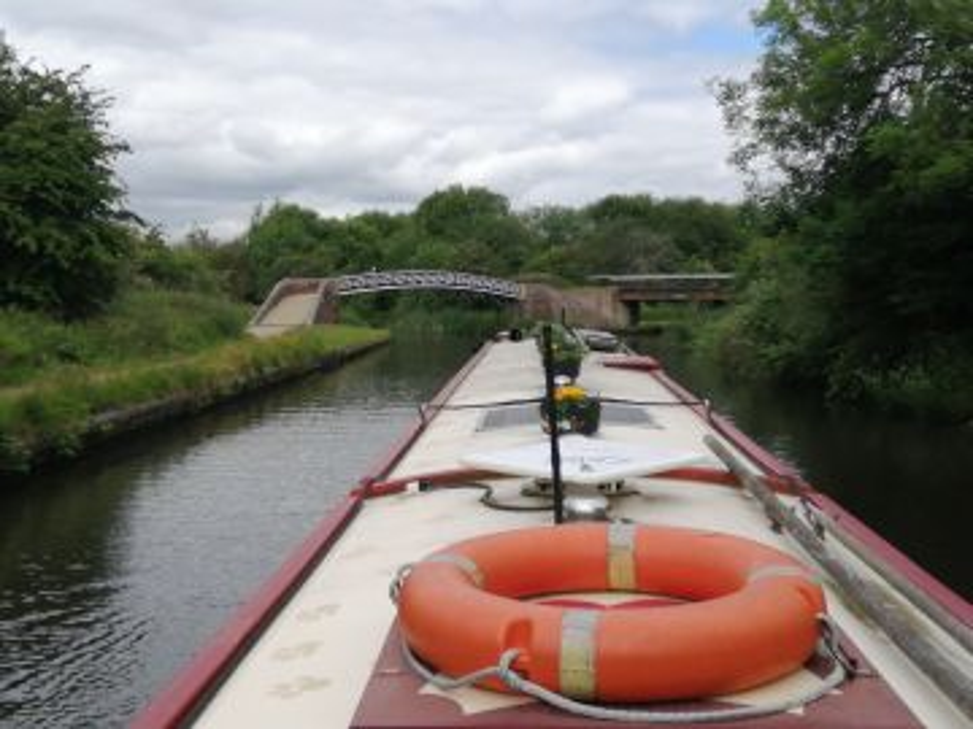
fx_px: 1124
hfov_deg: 46.8
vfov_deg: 36.0
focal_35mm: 40
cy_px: 364
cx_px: 486
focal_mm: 3.6
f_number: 1.8
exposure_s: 1/1808
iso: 50
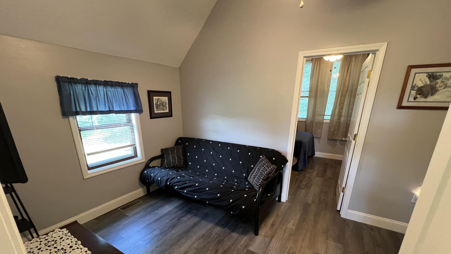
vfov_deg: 69.4
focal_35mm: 15
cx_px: 226
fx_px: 179
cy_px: 159
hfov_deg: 103.0
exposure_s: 1/60
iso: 500
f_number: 1.8
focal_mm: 1.57
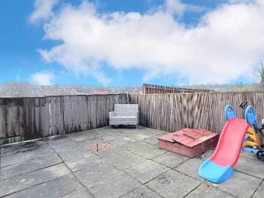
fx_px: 168
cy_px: 94
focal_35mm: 22
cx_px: 164
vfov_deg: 61.0
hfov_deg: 75.2
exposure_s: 1/514
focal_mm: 2.22
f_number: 2.2
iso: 50
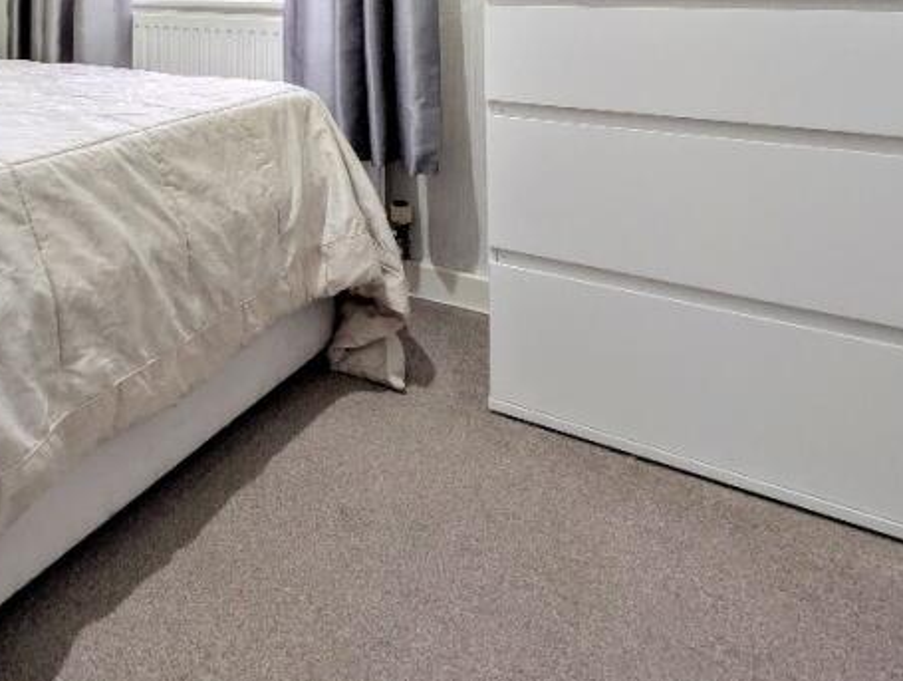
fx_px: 706
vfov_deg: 42.0
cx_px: 129
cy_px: -49
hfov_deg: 58.0
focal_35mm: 27
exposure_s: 1/36.7
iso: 65
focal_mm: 2.02
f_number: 1.7
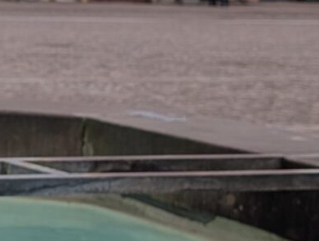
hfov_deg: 12.4
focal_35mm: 157
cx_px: -11
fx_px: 1450
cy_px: -13
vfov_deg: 9.4
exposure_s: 1/228
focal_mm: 6.9
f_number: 1.68
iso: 21
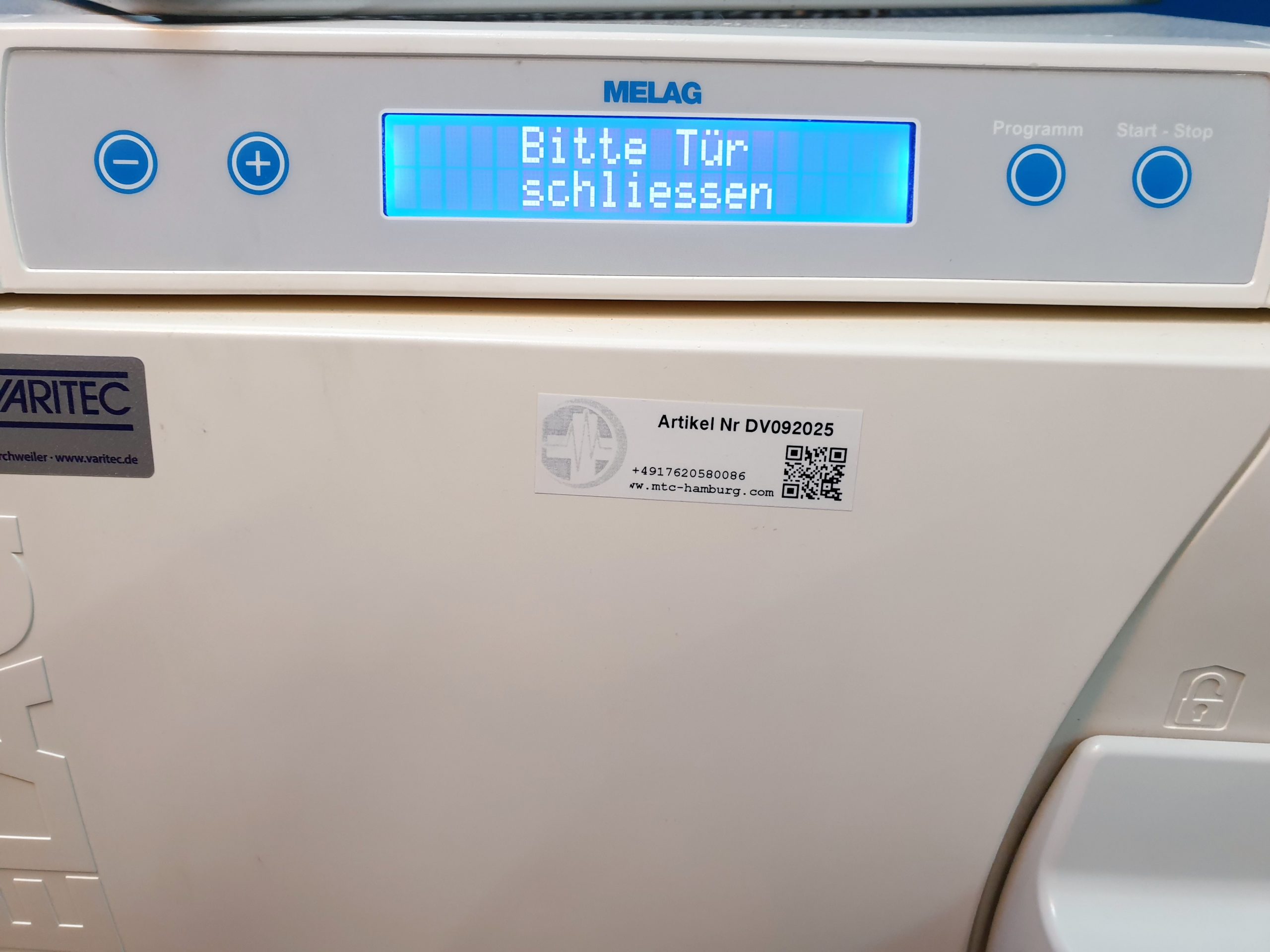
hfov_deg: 67.3
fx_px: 954
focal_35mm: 26
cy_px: 476
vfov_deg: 53.1
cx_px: 635
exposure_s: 1/50
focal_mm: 4.3
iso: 160
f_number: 2.4
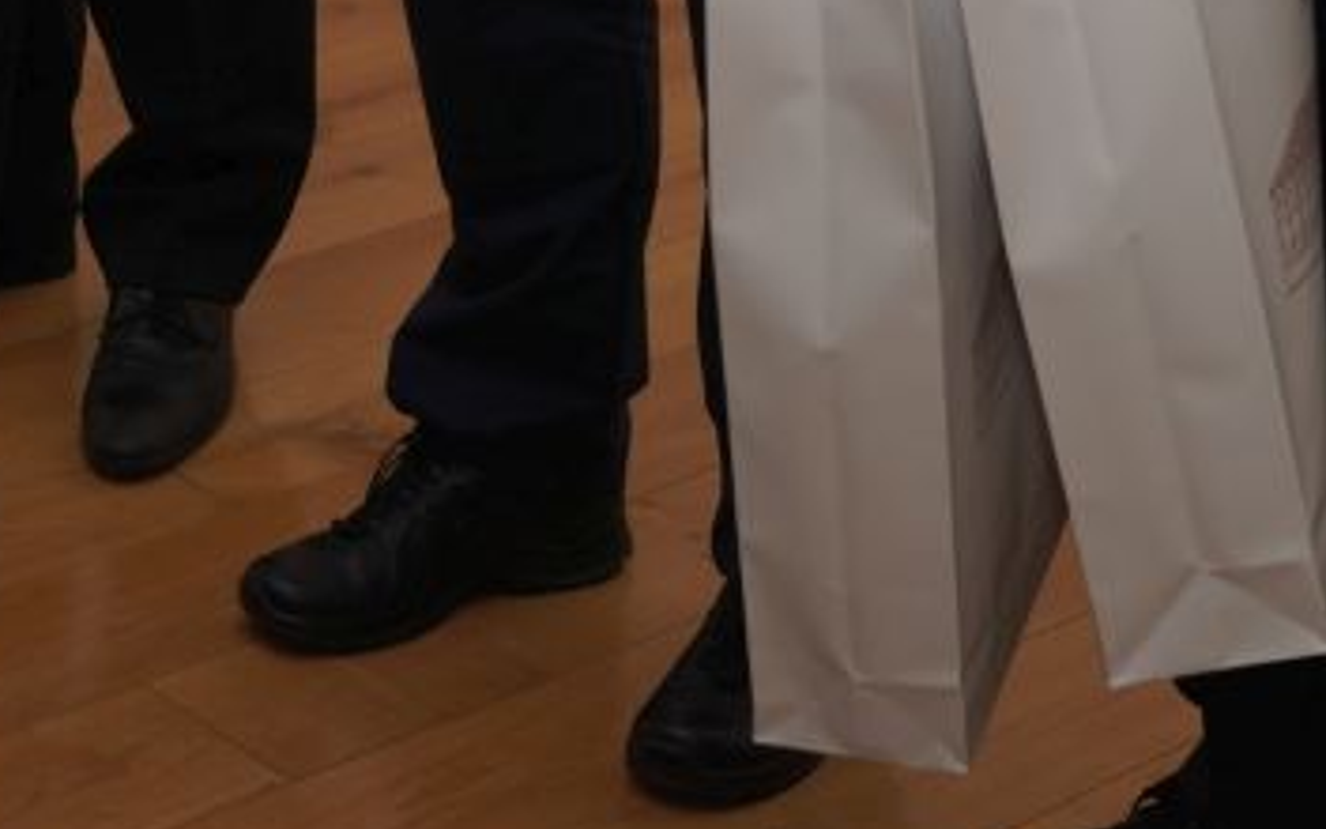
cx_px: 510
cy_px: -870
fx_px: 4192
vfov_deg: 10.3
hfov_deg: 18.0
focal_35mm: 116
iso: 200
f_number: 4.5
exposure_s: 1/200
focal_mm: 18
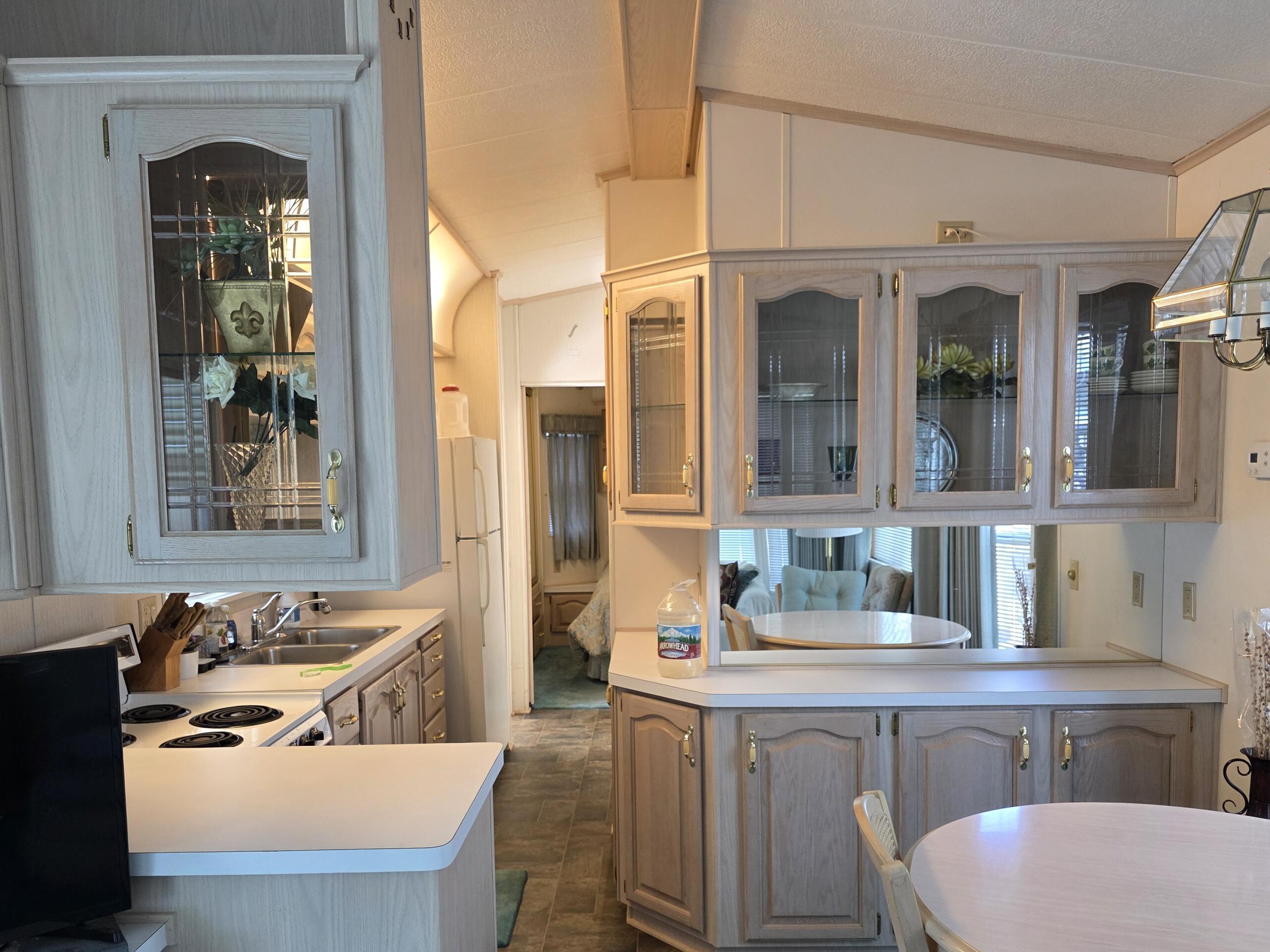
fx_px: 991
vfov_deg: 51.1
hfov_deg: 65.3
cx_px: 629
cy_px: 552
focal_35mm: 27
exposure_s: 1/120
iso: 250
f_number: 1.7
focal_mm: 6.3
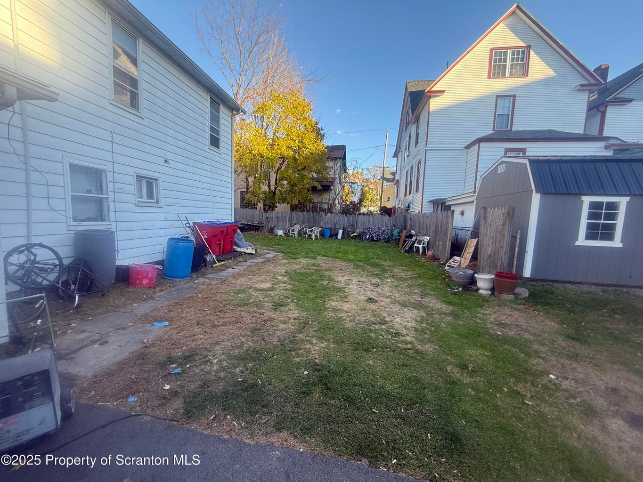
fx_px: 260
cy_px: 241
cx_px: 322
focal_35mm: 14
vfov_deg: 85.7
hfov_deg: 102.1
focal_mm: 2.22
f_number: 2.2
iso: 50
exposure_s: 1/168
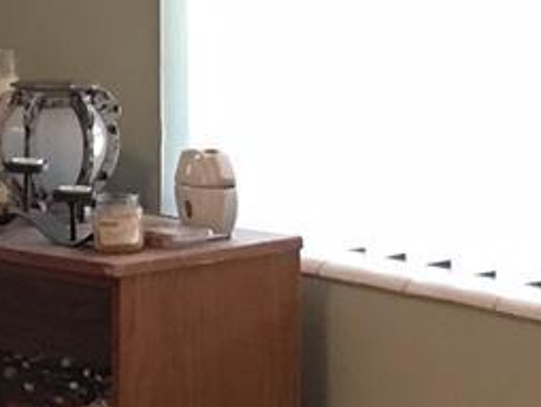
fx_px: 3598
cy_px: 6
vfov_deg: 6.5
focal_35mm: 230
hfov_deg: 8.6
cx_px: 155
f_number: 2.2
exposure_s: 1/15
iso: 64
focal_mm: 4.15
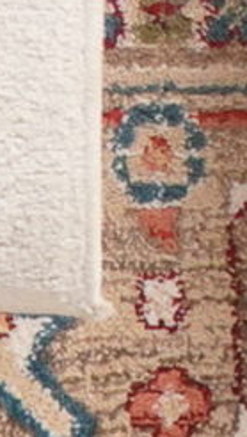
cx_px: 178
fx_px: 6939
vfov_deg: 3.5
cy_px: -927
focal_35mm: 598
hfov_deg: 2.0
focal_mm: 55
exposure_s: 1/160
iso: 5000
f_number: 5
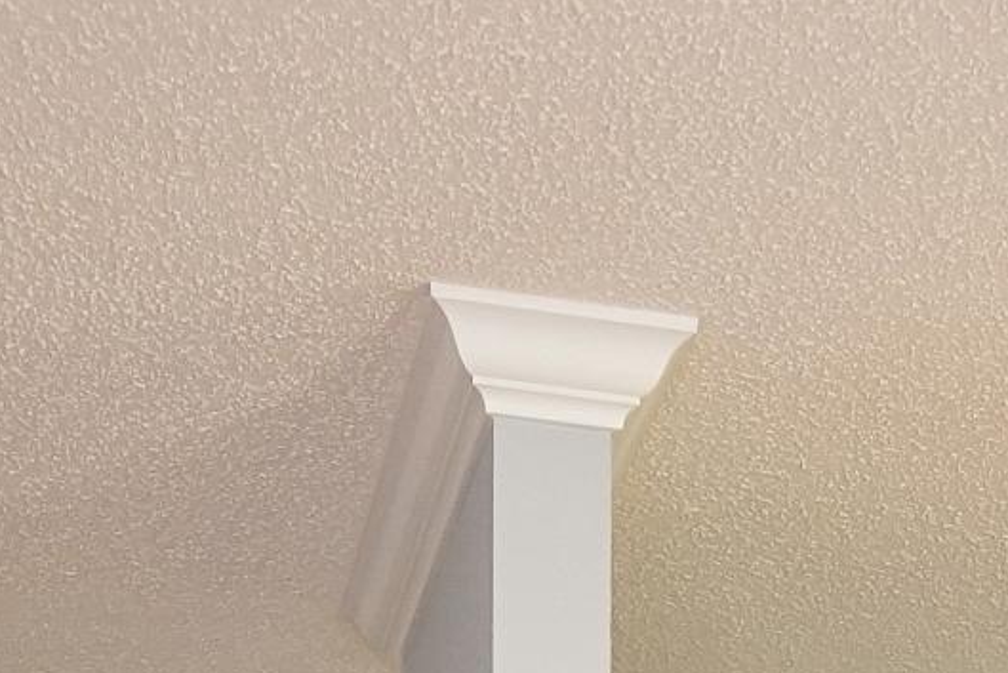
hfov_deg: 19.6
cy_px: 1768
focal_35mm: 102
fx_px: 2857
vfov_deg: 10.8
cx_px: 926
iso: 1000
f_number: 4.5
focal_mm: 12
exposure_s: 1/60
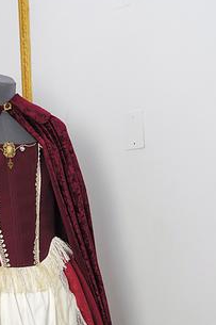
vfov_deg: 20.6
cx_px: 4
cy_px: 293
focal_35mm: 97
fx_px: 874
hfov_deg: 13.9
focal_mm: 37
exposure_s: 1/160
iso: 1600
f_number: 5
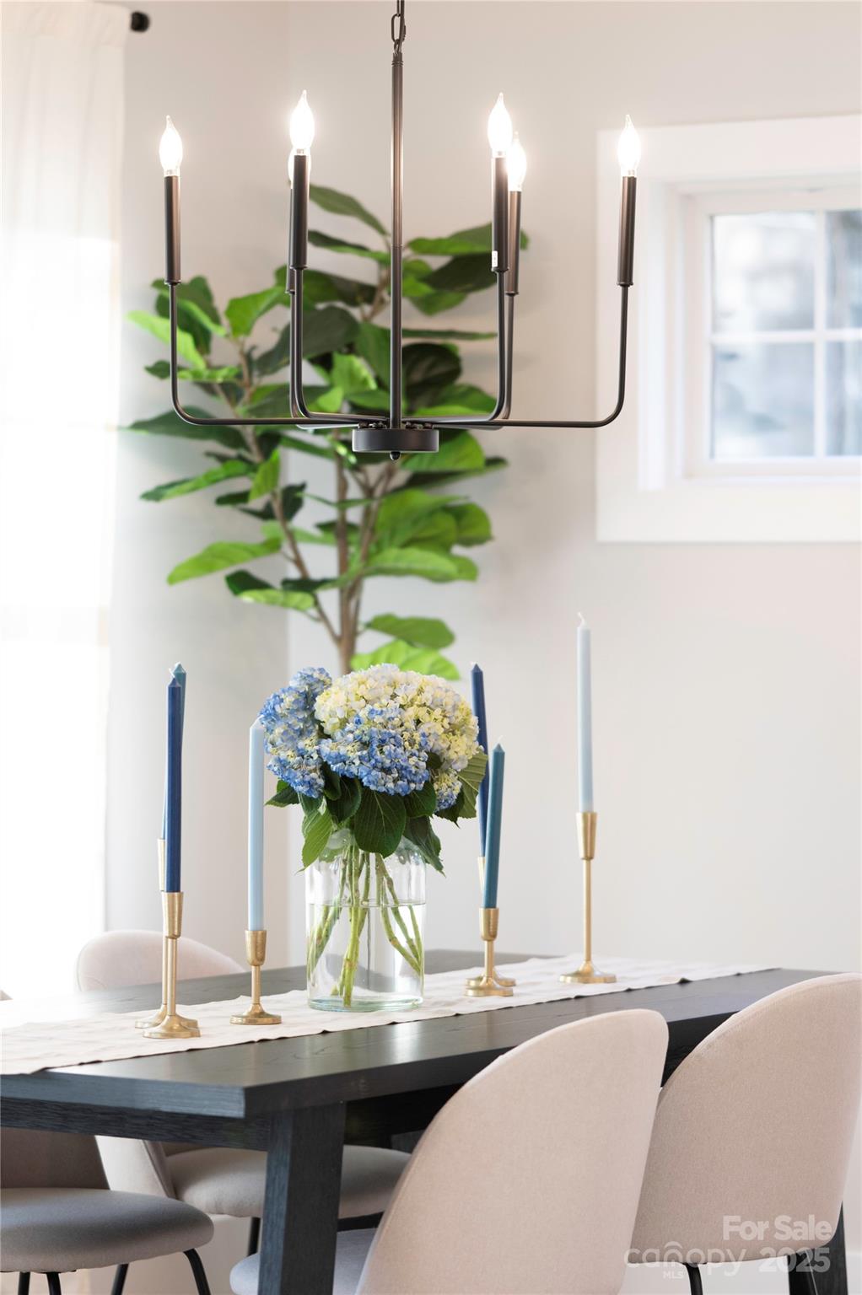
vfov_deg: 16.1
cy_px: 648
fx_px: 4567
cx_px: 431
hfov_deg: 10.8
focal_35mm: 127
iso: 320
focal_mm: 85
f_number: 1.8
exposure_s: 1/160
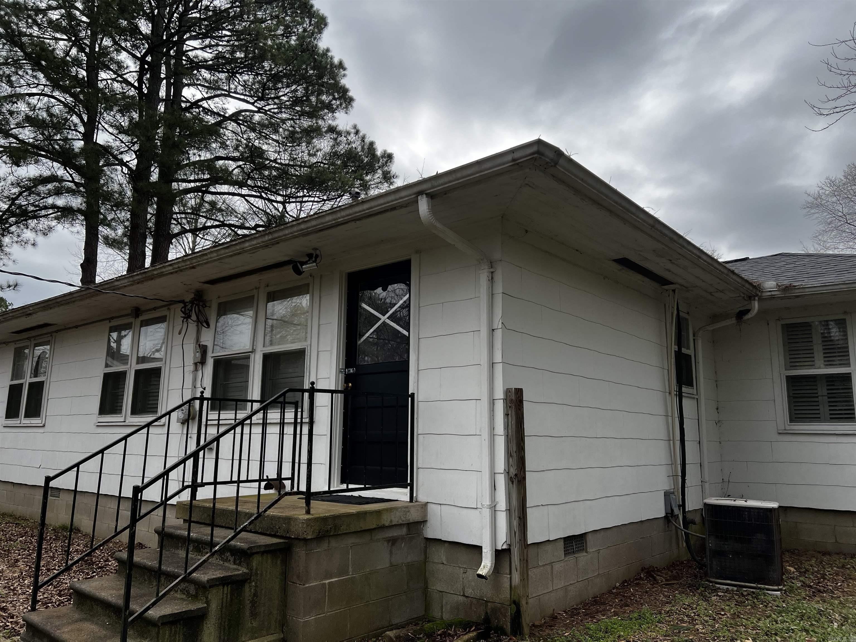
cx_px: 428
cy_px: 321
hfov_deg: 67.3
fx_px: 643
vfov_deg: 53.1
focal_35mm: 26
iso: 50
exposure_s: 1/2123
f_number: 1.5
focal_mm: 5.7
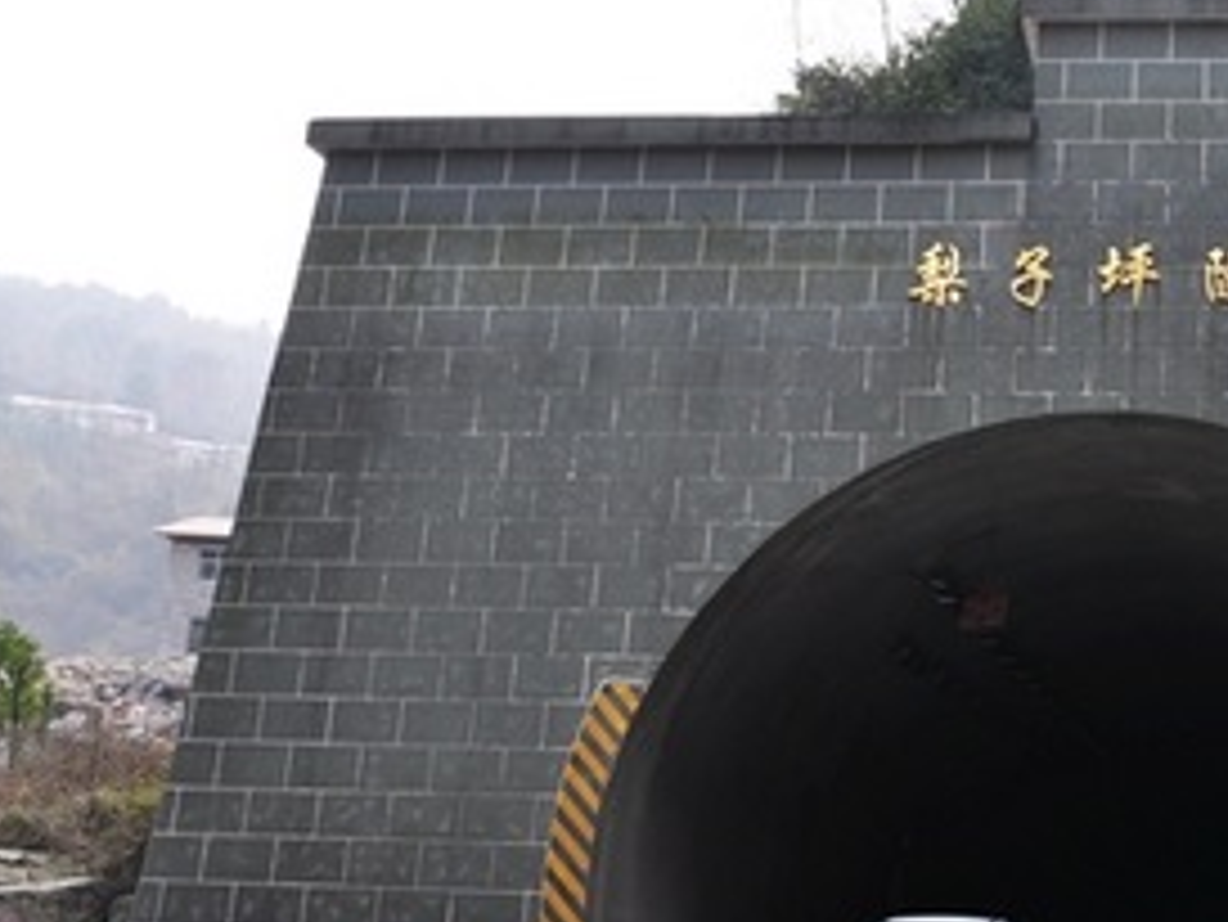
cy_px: 567
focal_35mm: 58
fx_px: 2058
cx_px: 1098
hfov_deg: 31.7
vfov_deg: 25.2
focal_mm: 22
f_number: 6.3
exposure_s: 1/160
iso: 200
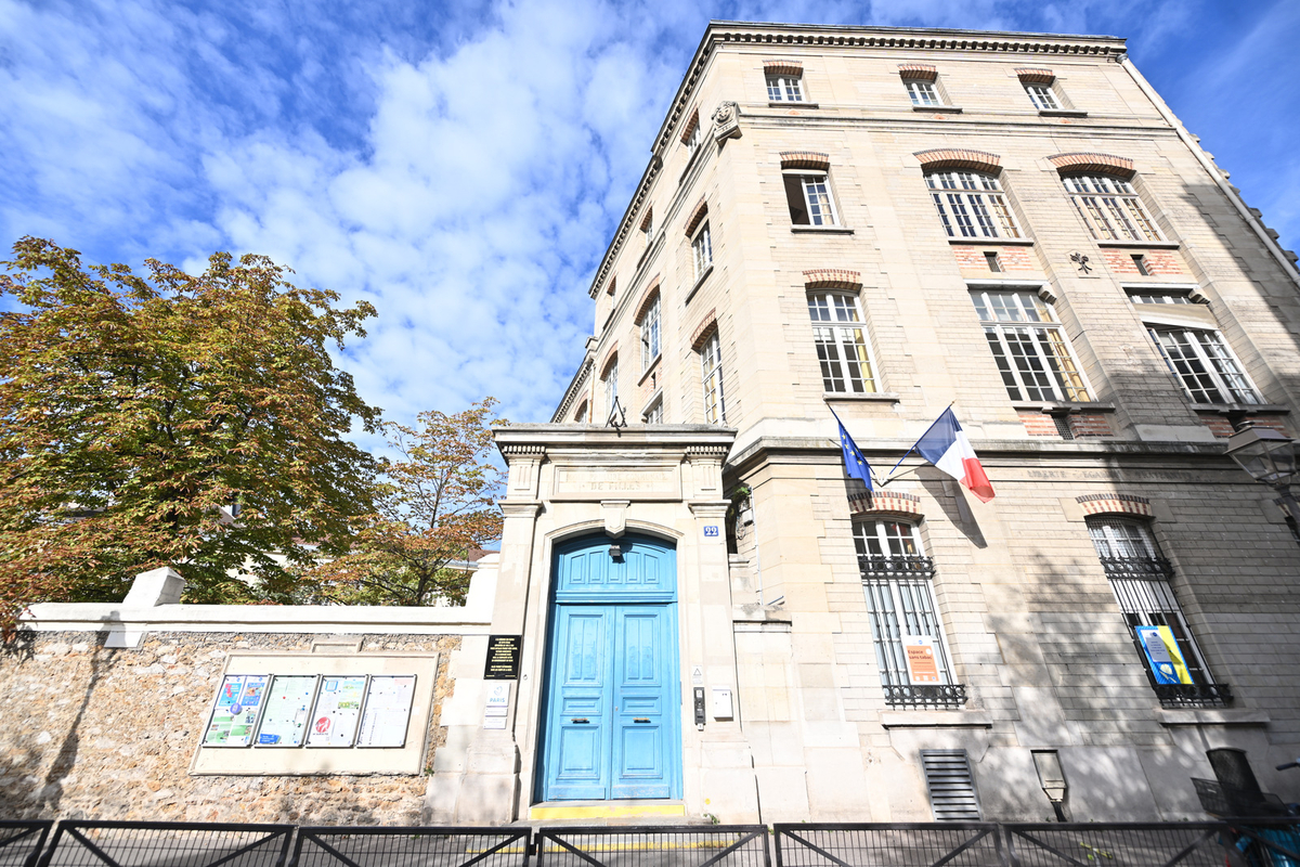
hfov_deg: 104.3
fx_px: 506
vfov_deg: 81.2
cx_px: 650
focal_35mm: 14
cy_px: 434
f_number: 3.2
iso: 64
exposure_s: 1/800
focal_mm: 14
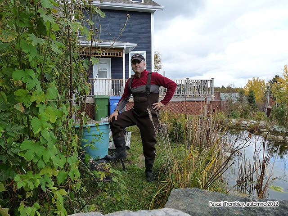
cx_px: 144
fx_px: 225
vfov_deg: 51.4
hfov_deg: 65.3
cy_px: 108
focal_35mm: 27
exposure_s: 1/200
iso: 160
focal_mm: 4.8
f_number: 4
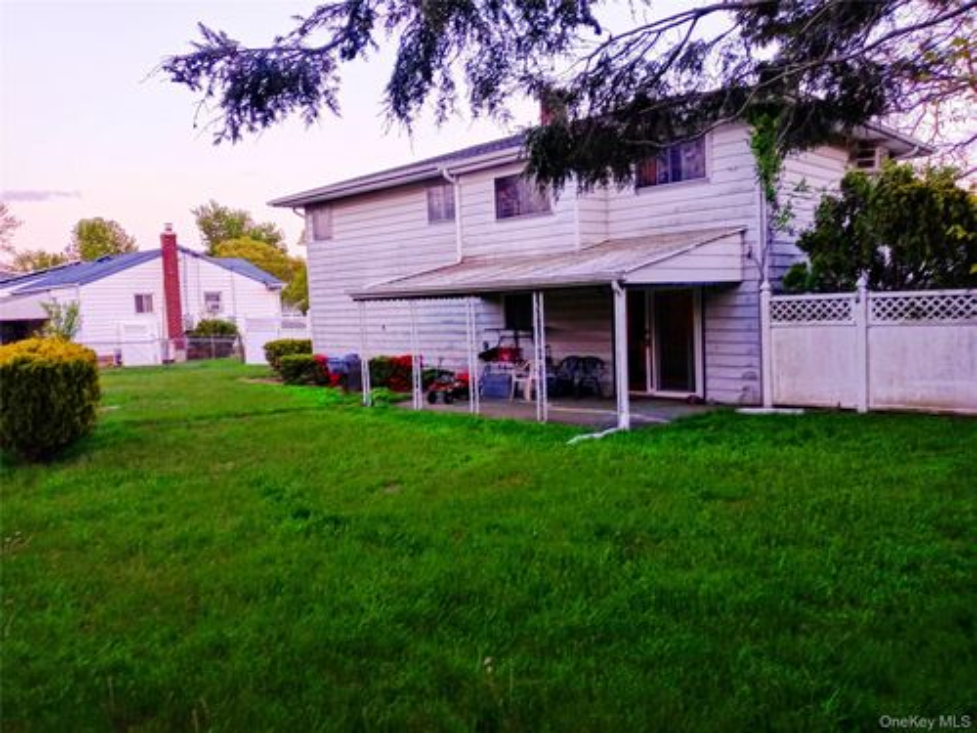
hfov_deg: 63.4
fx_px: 790
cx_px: 488
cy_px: 366
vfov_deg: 49.7
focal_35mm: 28
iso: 150
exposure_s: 1/60.2
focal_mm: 3.61
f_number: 1.8
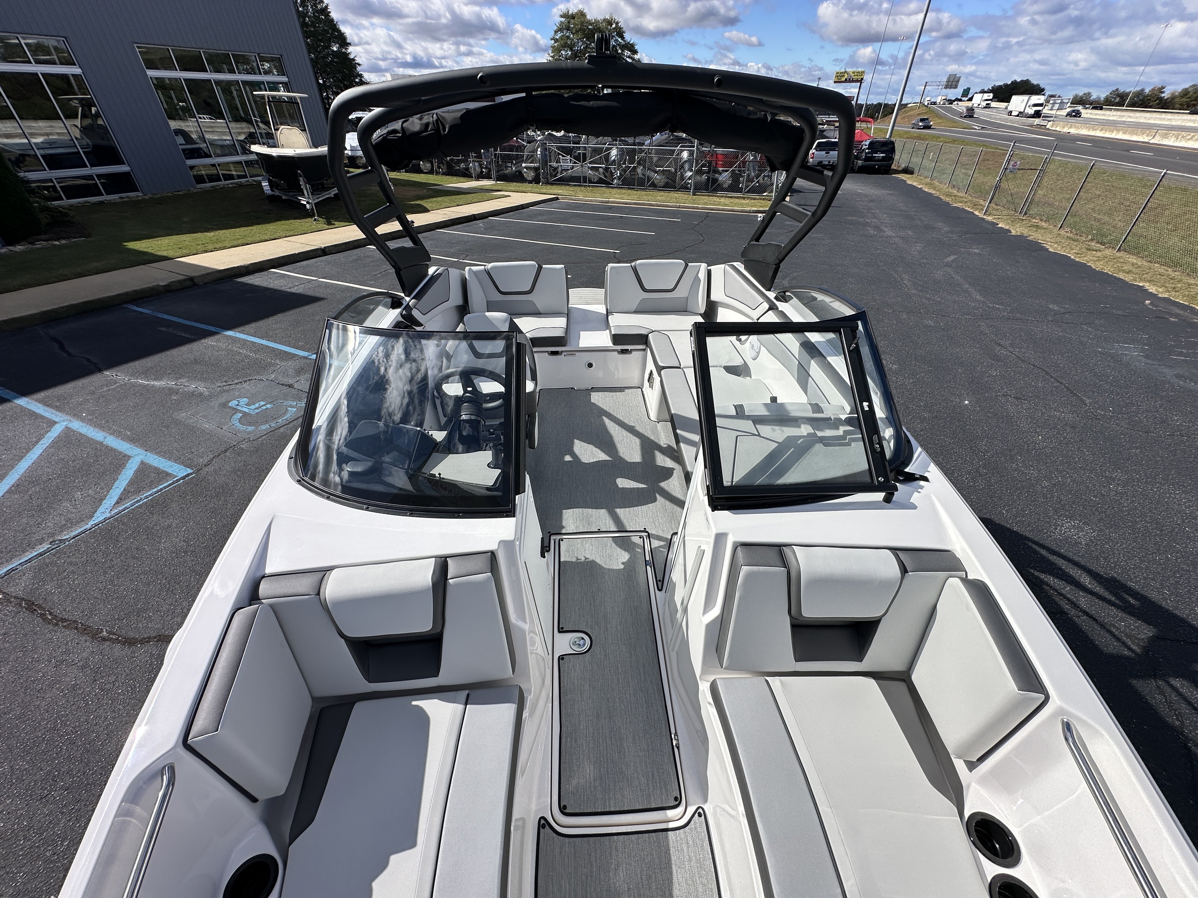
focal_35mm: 14
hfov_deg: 102.1
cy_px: 449
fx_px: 485
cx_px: 599
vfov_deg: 85.7
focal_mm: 2.22
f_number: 2.2
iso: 50
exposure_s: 1/2817
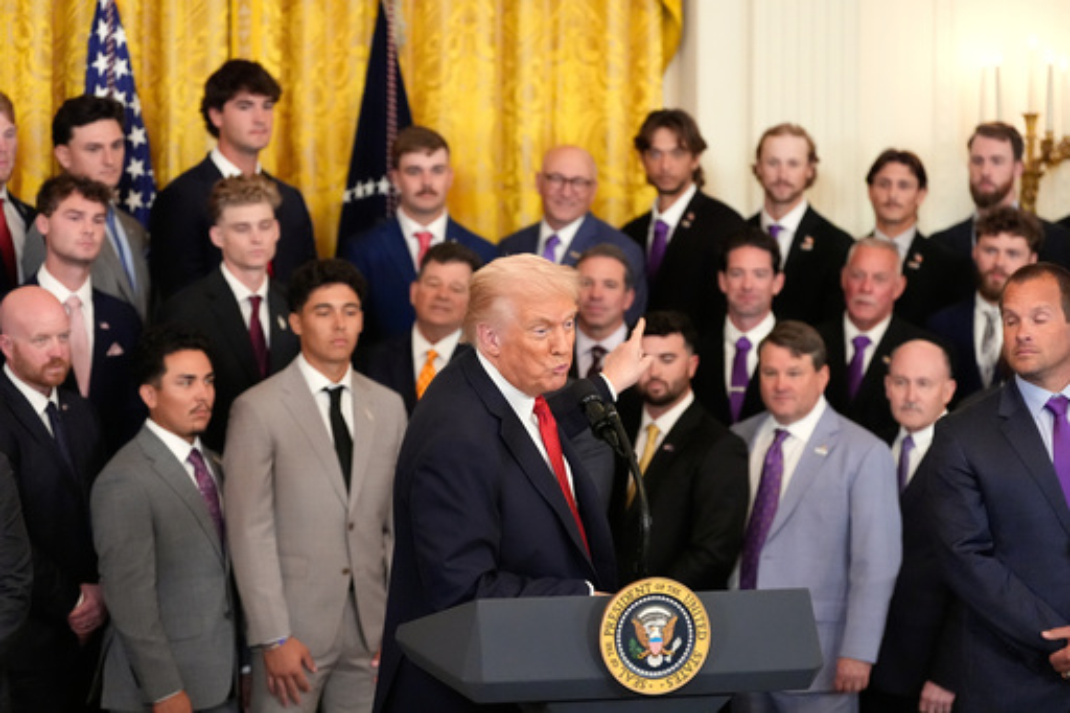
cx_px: 535
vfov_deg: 15.5
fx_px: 2615
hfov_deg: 23.1
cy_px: 356
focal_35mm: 88
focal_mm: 88
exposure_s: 1/500
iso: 8000
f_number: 2.8
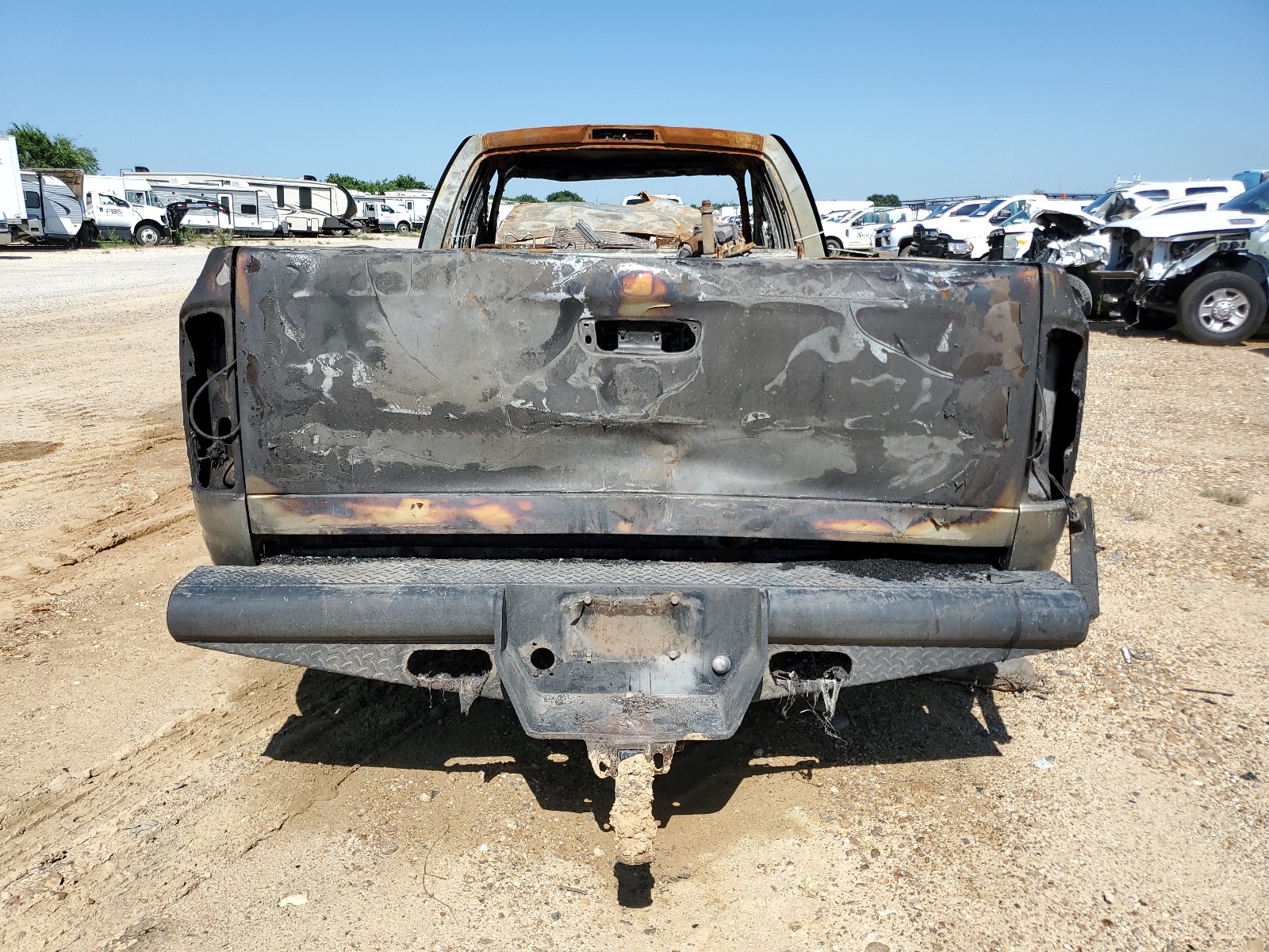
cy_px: 476
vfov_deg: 53.1
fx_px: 953
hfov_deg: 67.3
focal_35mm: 26
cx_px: 634
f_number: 1.5
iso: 50
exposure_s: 1/3333
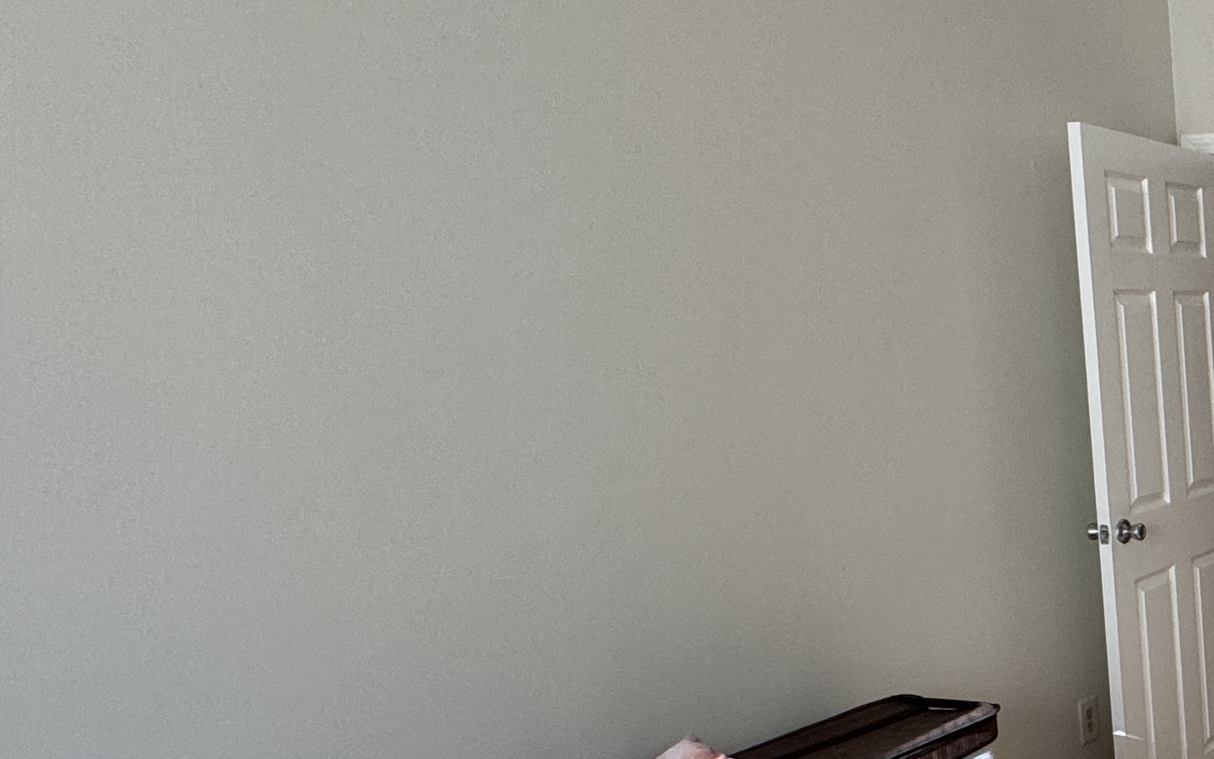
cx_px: 1656
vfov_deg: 31.1
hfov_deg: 32.6
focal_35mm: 41
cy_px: 486
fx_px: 1357
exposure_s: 1/99
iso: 125
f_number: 2.2
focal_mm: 2.22
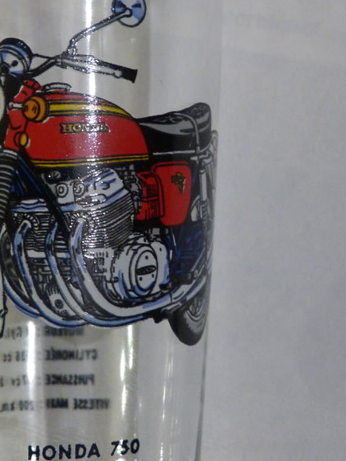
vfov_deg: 25.6
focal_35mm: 76
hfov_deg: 19.2
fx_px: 1013
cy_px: 200
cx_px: 79
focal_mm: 7.9
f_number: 3.2
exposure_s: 1/8
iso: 400
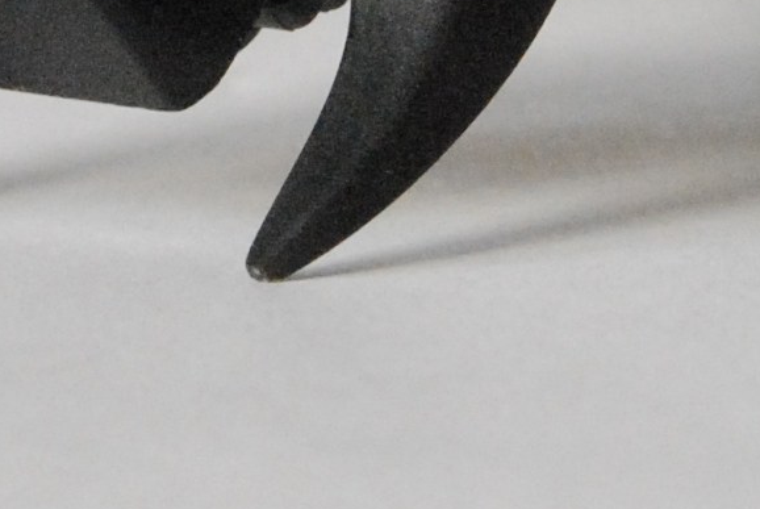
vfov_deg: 3.4
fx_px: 8497
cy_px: -1019
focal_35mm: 402
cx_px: -5
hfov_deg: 5.1
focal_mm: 40
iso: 1600
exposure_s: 1/10
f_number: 11
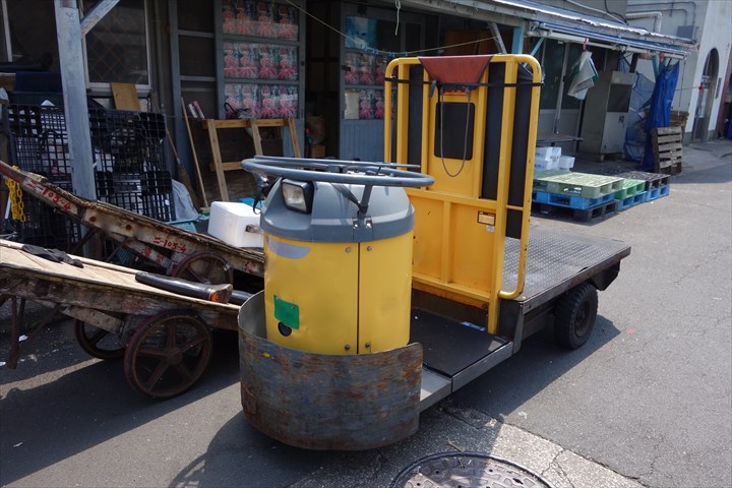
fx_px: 569
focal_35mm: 28
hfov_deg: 65.5
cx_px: 366
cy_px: 244
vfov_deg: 46.4
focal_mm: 10.4
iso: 125
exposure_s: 1/200
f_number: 5.6
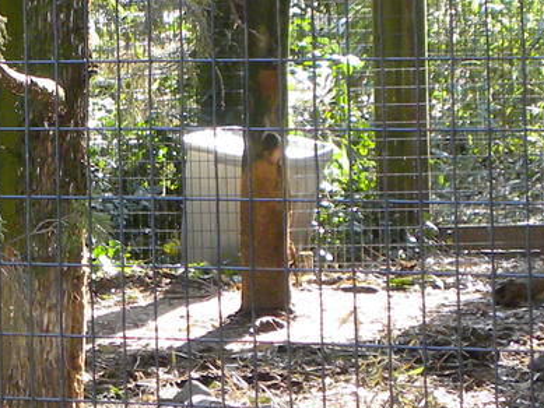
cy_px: 89
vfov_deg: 6.9
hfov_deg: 9.1
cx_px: -87
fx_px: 3364
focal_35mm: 214
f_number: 3.5
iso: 162
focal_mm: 9.2
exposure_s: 1/59.8
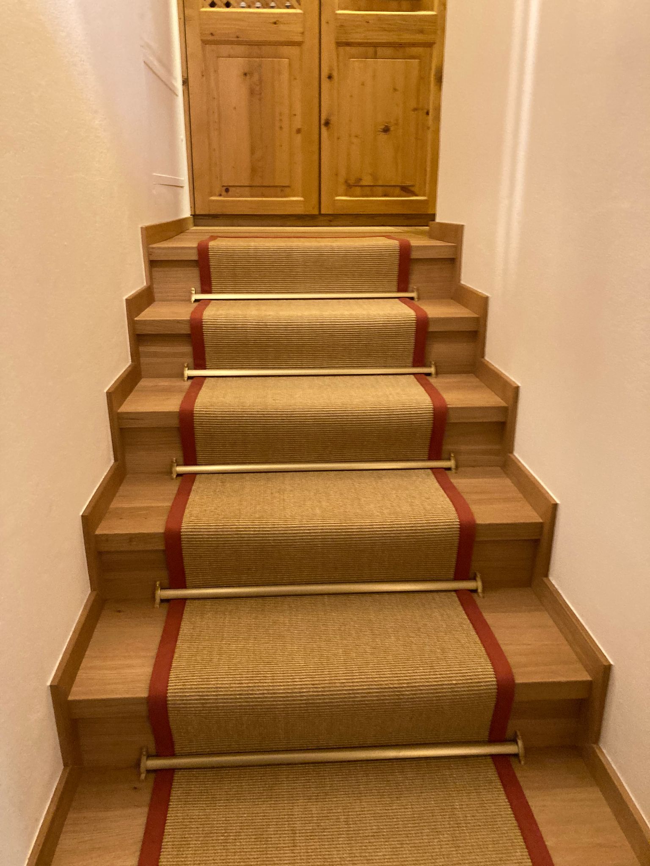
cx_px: 325
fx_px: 701
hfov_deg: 49.7
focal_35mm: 28
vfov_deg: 63.4
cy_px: 433
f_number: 1.8
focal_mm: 3.99
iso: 320
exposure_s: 1/33
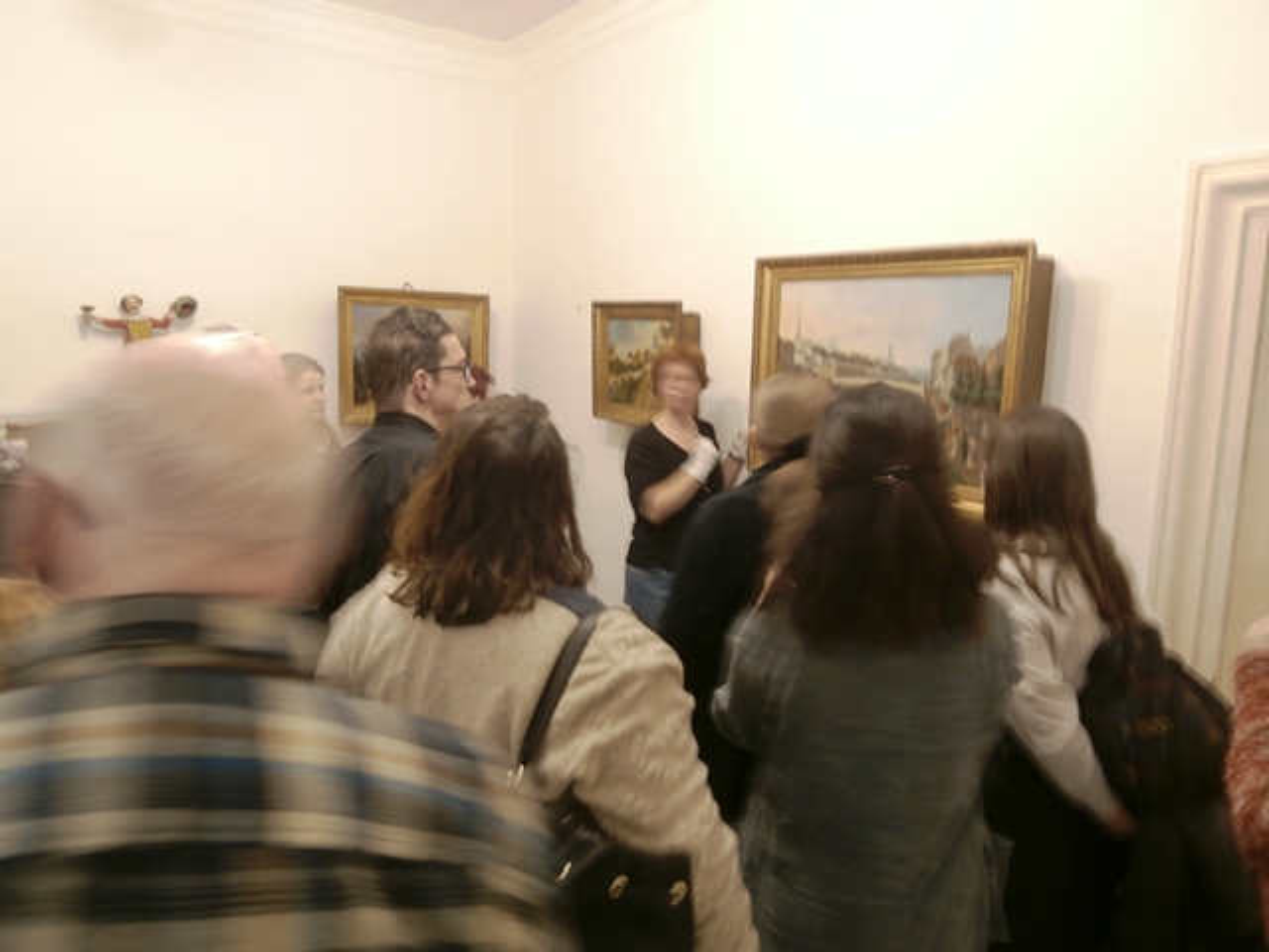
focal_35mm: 24
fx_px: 880
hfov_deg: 71.6
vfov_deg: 56.8
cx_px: 634
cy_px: 476
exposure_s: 1/3
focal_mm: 4.2
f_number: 3
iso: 100
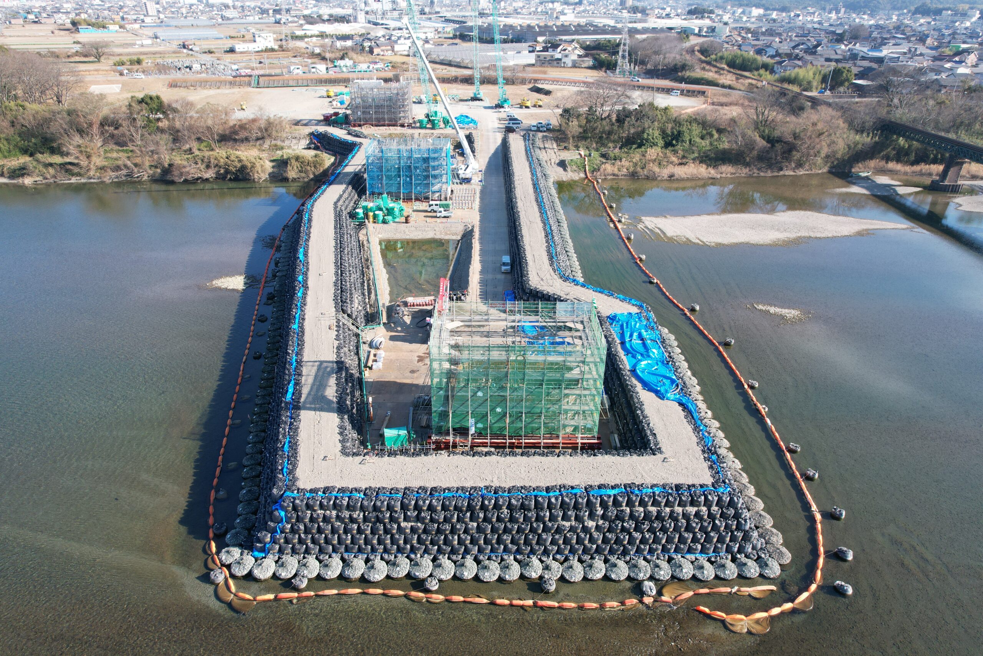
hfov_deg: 78.6
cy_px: 328
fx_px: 601
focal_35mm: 22
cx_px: 492
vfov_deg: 57.2
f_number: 2.8
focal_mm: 8.38
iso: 150
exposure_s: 1/800
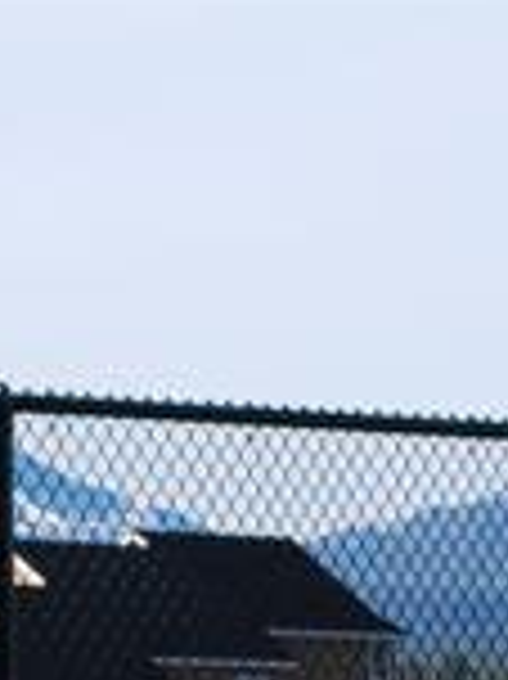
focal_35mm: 337
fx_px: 6604
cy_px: 932
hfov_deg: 4.4
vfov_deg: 5.8
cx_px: 593
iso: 800
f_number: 10
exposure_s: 1/800
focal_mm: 55
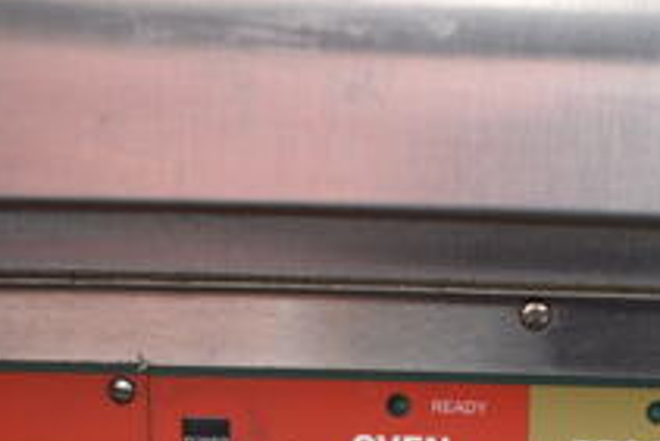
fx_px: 1431
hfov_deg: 25.5
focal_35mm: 78
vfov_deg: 16.3
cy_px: 622
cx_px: 529
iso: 400
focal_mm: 18
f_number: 3.5
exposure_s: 1/250
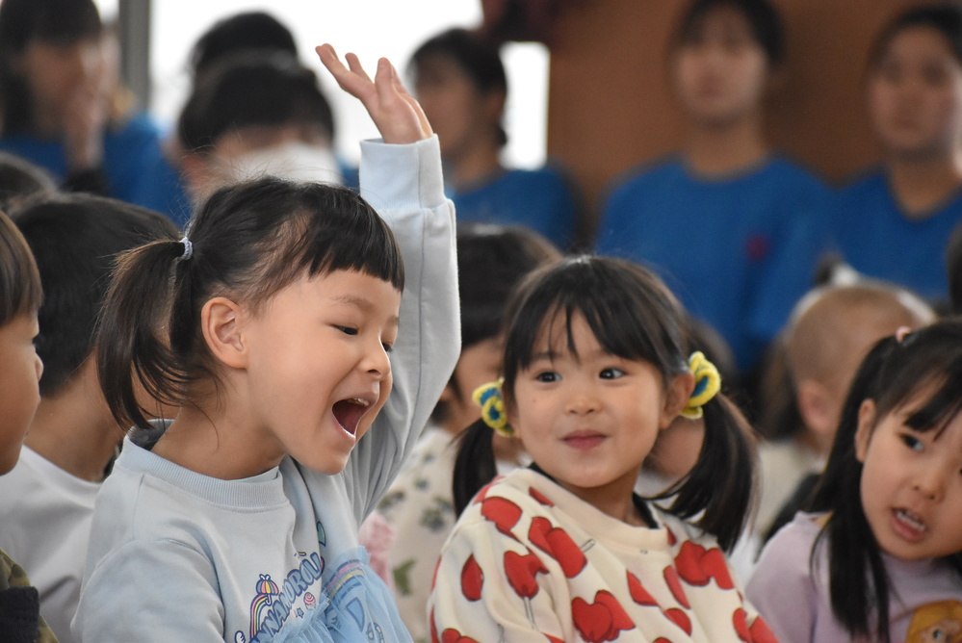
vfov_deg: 5.6
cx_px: 481
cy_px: 322
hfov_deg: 8.3
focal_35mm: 248
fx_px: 6619
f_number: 5
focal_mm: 165
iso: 4000
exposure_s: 1/1000
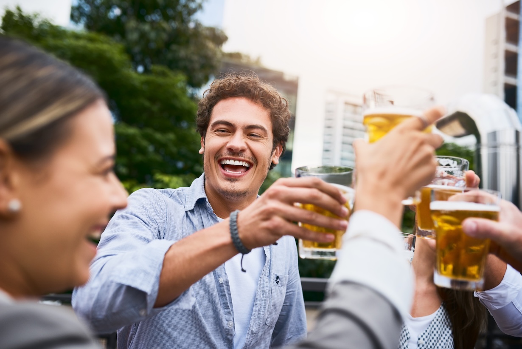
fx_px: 508
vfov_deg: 37.9
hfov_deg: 54.4
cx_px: 261
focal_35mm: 35
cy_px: 174
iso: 400
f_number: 2.5
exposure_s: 1/320
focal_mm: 35
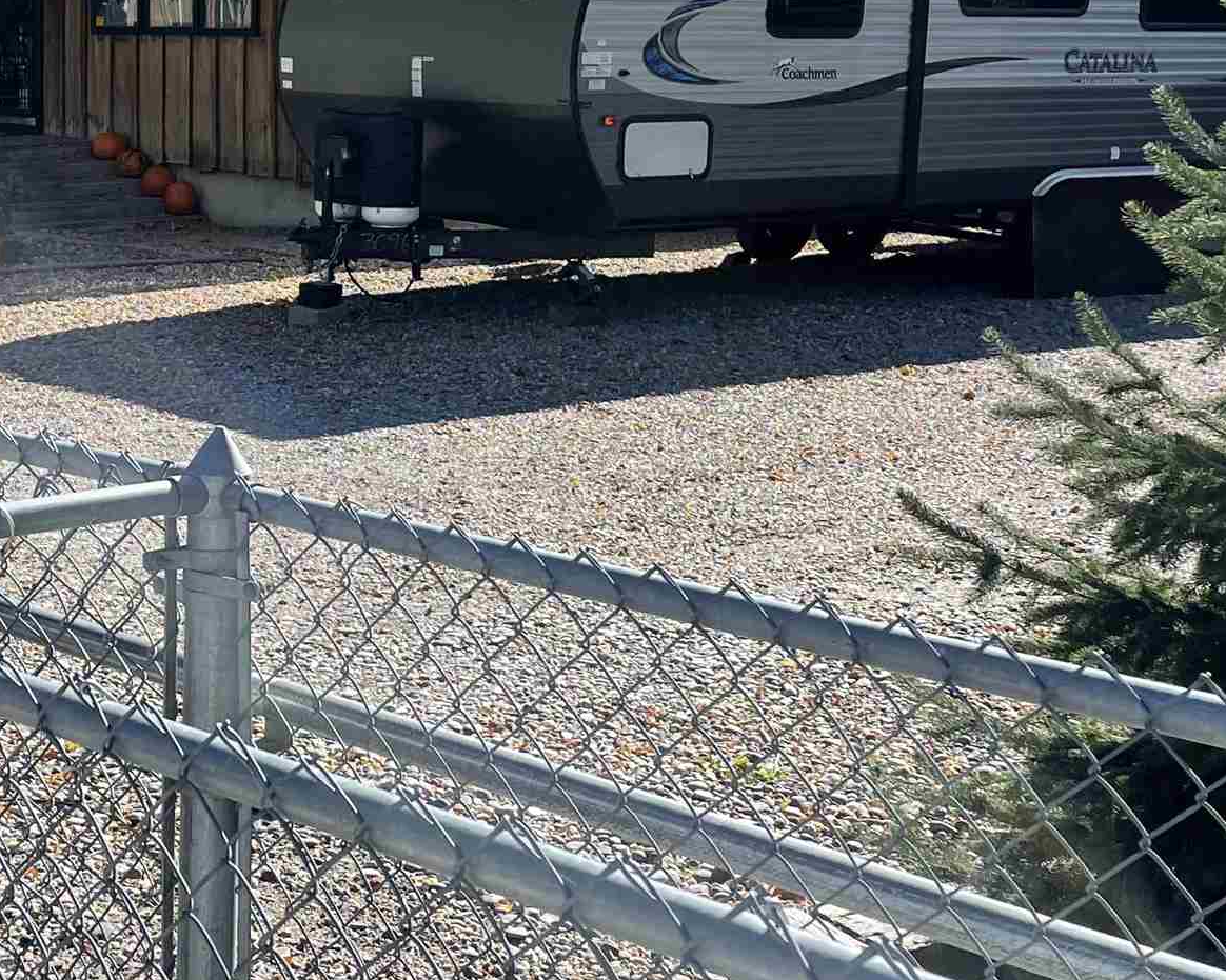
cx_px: 225
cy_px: 384
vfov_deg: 22.8
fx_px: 2431
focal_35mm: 67
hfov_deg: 27.7
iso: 32
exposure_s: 1/2451
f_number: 1.6
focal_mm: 4.2
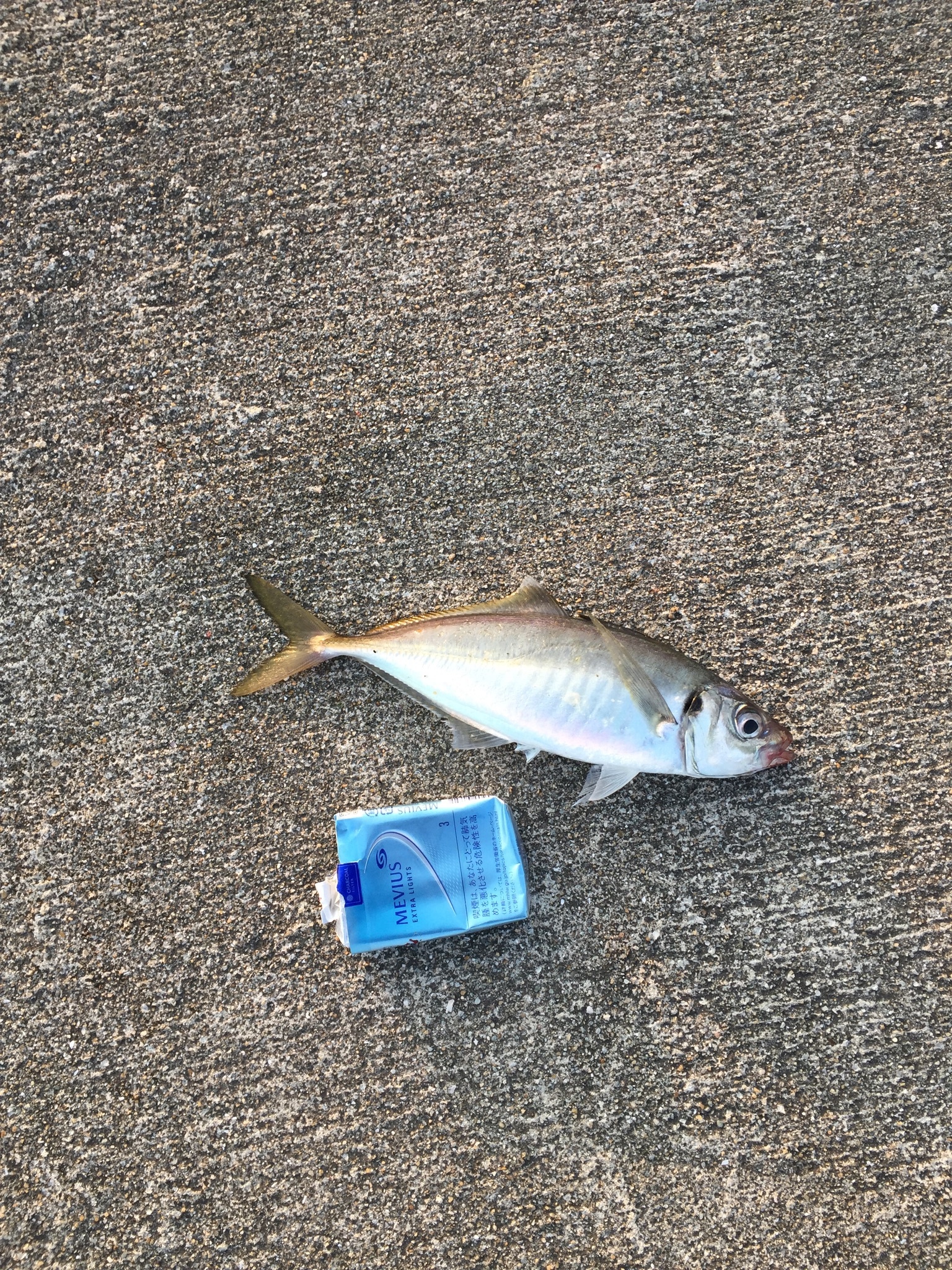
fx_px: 1063
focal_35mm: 29
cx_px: 476
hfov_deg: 48.2
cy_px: 635
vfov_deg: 61.7
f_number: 2.2
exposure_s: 1/250
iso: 32
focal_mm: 4.15
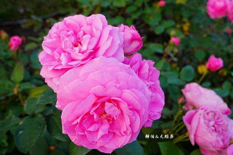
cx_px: 116
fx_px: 272
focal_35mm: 42
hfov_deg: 46.4
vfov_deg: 31.9
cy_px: 78
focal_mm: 15.59
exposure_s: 1/100
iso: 125
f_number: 4
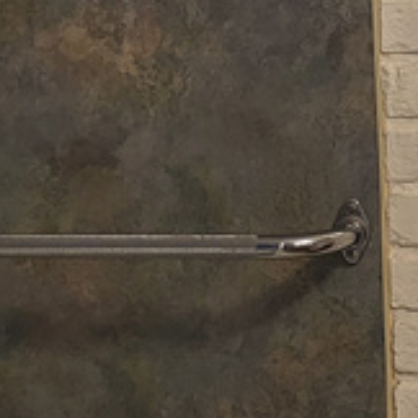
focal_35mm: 145
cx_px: 583
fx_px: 1981
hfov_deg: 11.6
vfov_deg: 12.0
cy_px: 181
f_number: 1.8
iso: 250
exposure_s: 1/120
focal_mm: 5.4
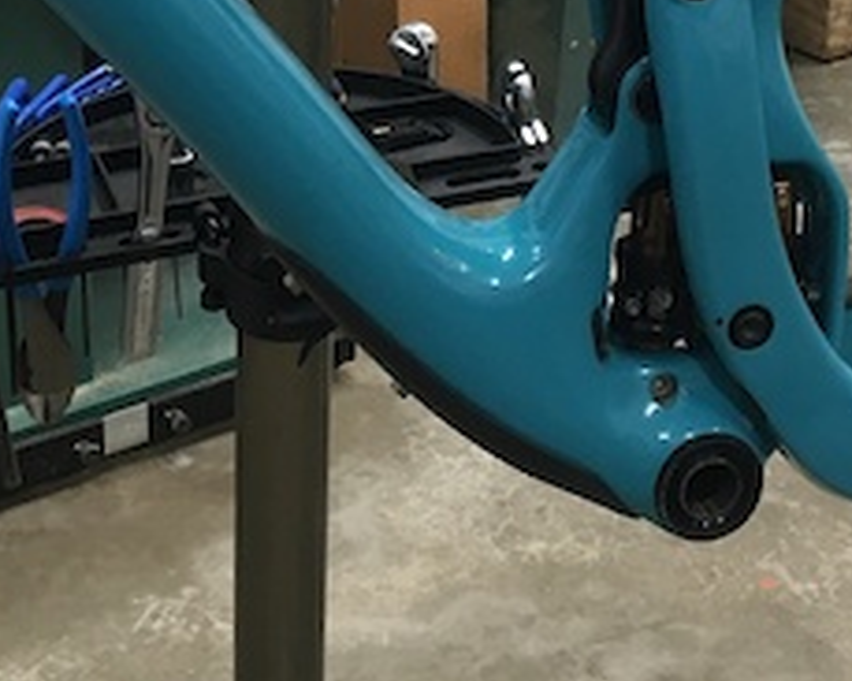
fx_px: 2495
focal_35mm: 99
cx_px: 402
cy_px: -164
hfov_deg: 19.4
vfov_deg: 14.9
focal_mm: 4.15
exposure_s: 1/30
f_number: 2.2
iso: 64
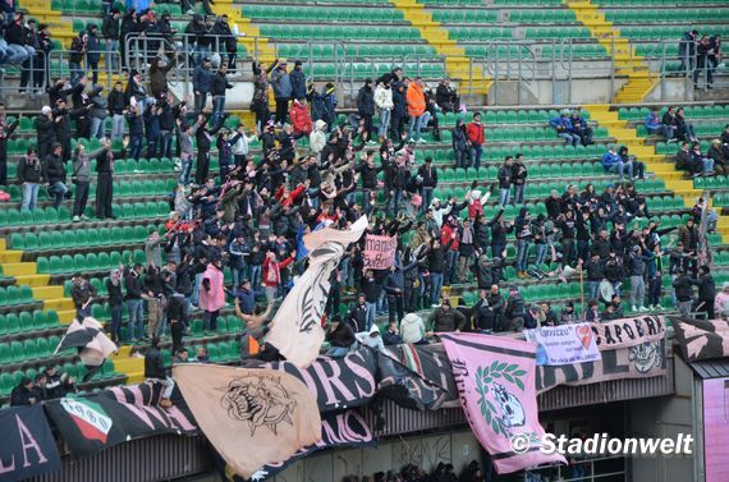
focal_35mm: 158
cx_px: 364
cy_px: 241
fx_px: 3181
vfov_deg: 8.7
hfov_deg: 13.1
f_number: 5.6
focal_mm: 105
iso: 220
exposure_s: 1/125
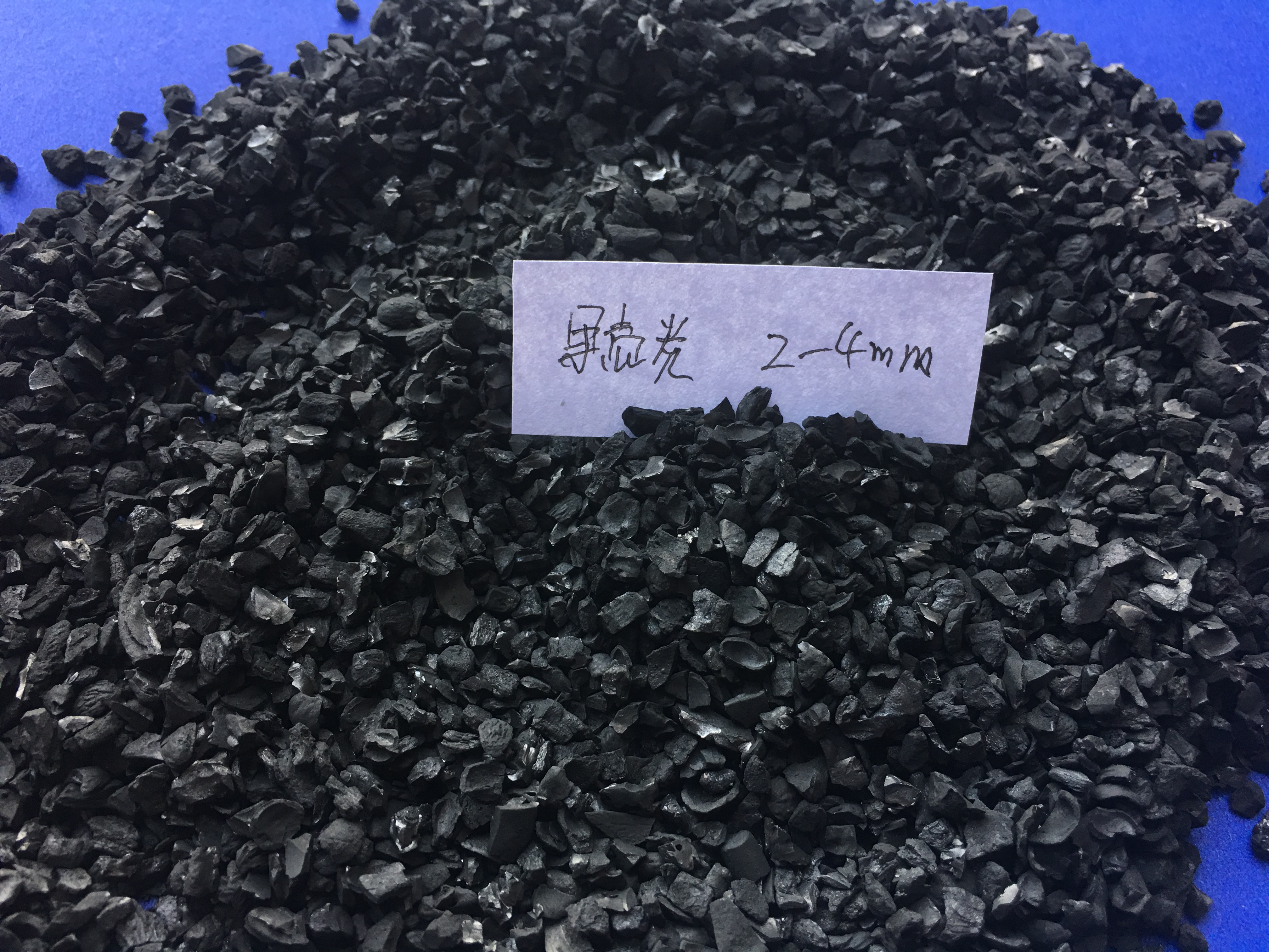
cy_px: 476
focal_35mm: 29
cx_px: 634
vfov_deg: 48.2
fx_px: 1063
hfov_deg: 61.7
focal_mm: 4.15
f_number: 2.2
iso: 32
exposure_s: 1/33
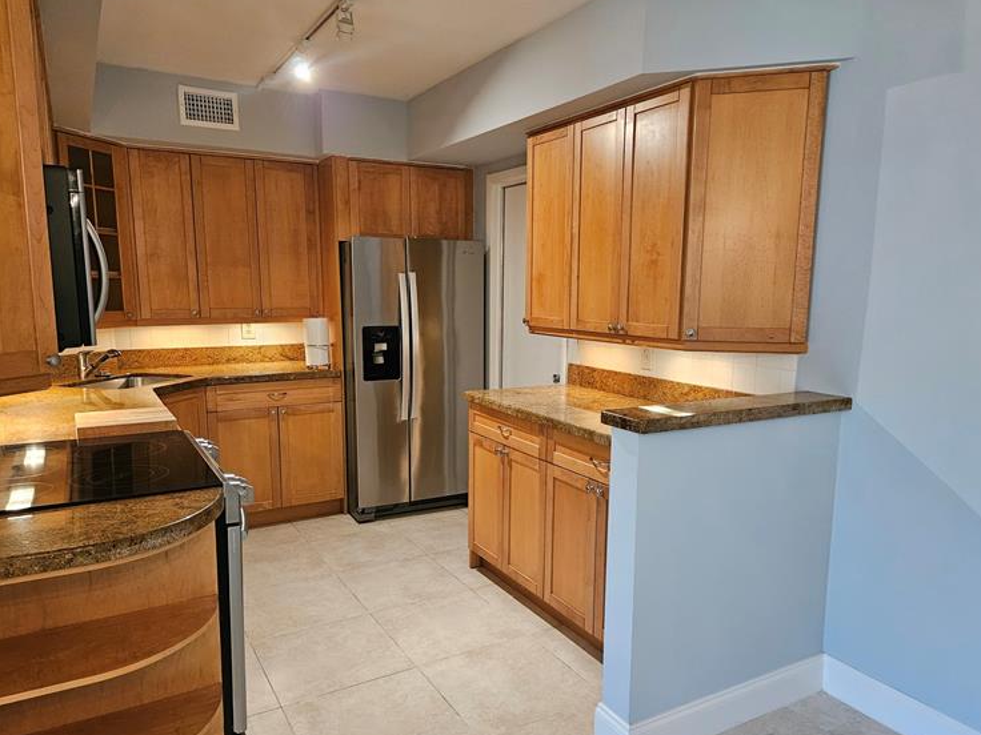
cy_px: 387
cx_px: 489
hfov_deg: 69.4
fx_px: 708
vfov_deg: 54.9
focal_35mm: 25
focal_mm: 5.4
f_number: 1.8
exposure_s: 1/120
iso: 1000
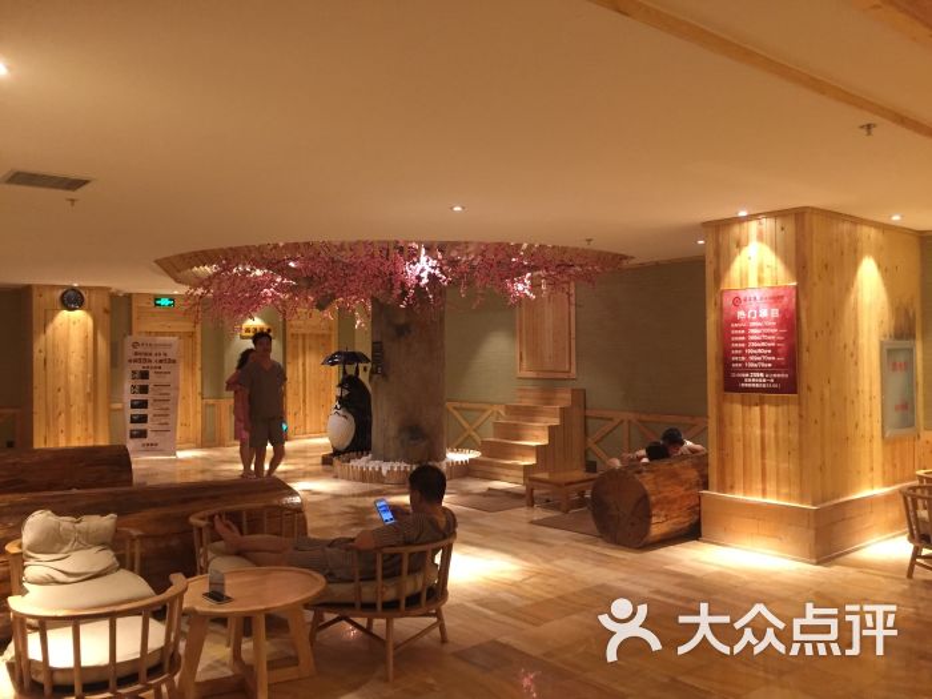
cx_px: 466
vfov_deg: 48.2
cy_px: 350
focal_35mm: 29
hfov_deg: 61.7
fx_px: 781
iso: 250
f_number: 2.2
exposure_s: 1/20
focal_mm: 4.15
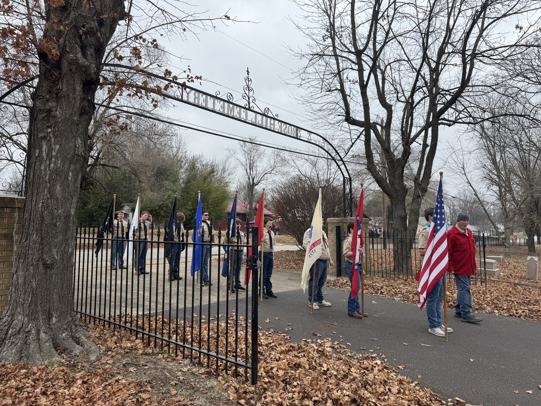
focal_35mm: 24
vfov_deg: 56.8
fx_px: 375
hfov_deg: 71.6
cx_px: 270
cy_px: 203
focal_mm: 6.76
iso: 80
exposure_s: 1/1869
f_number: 1.78
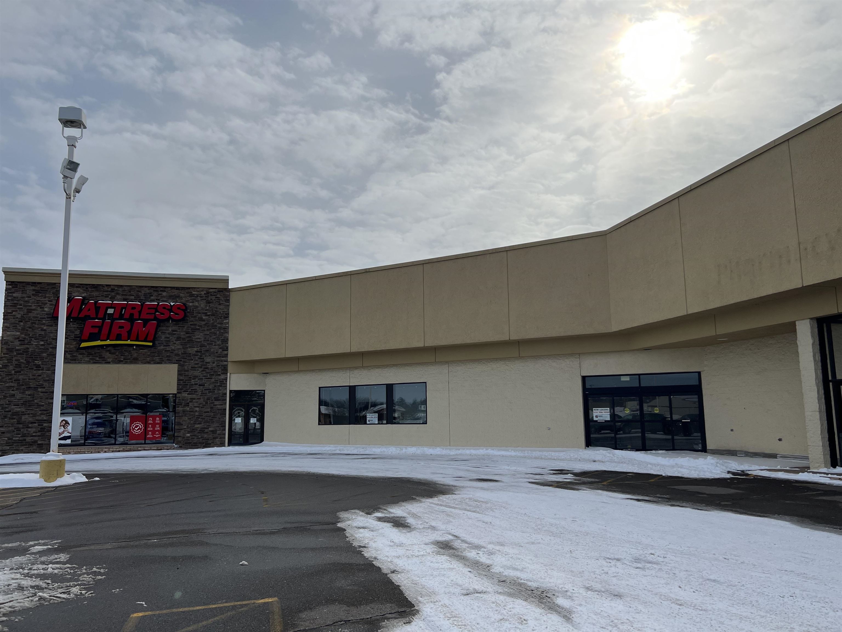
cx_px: 421
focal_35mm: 26
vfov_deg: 53.1
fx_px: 632
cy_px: 316
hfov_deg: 67.3
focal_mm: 5.7
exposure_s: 1/16393
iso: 50
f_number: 1.5
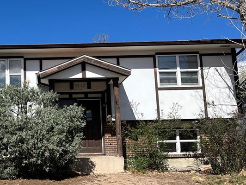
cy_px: 99
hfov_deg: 36.6
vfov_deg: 29.1
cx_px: 42
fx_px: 355
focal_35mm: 50
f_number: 1.6
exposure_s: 1/4016
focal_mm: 5.1
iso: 50
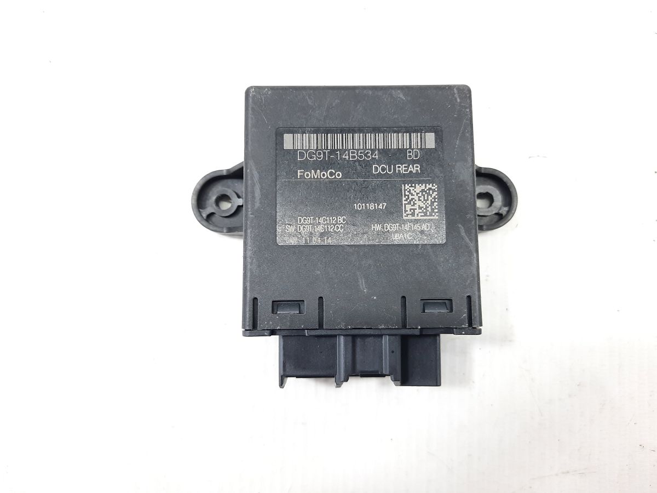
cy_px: 246
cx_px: 328
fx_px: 474
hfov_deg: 69.4
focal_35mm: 25
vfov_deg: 54.9
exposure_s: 1/50
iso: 100
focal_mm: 4.6
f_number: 2
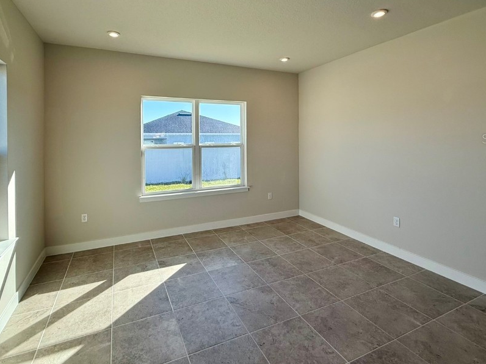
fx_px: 253
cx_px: 227
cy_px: 138
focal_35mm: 18
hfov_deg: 87.6
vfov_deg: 70.5
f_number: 2.2
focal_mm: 2.22
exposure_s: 1/448
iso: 64
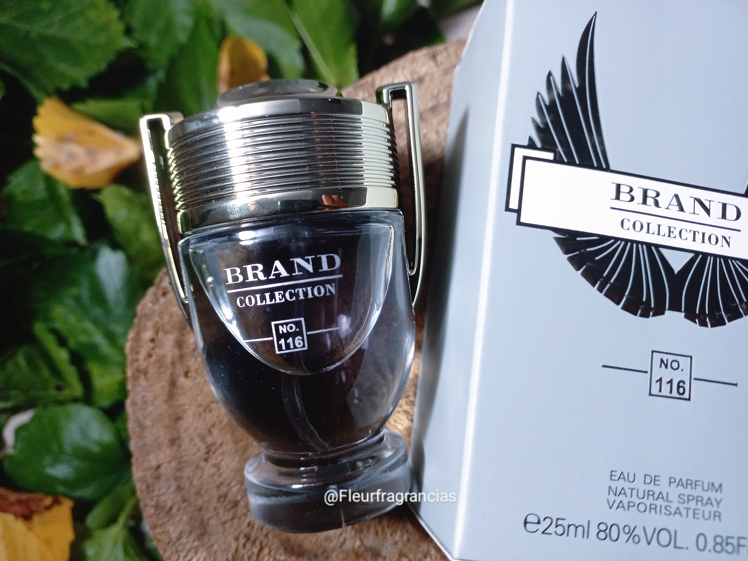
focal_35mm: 25
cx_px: 374
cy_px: 280
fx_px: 540
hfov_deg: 69.4
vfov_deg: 54.9
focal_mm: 4.6
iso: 160
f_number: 1.8
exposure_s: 1/60
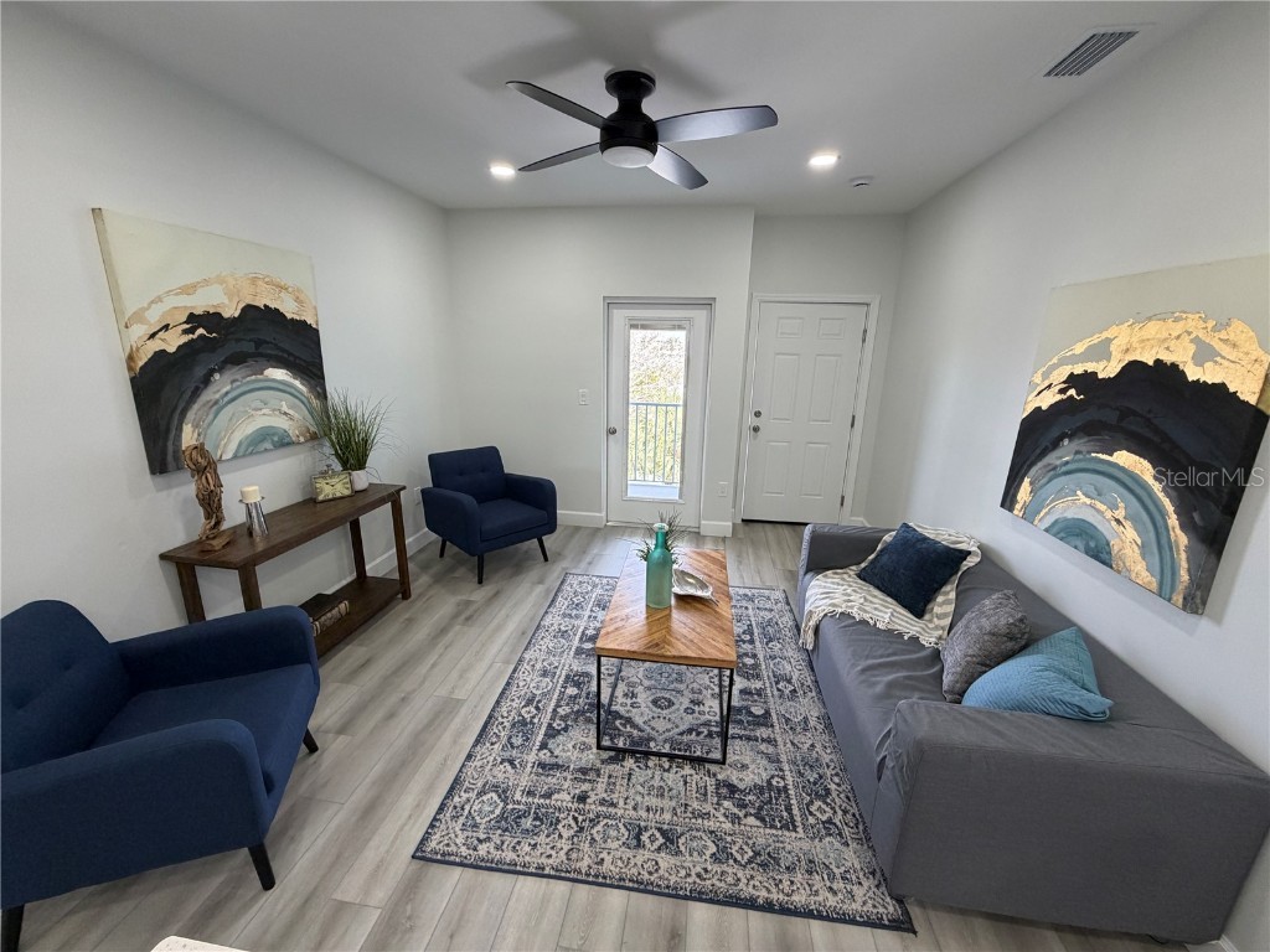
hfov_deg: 102.1
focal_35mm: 14
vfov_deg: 85.7
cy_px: 476
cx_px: 635
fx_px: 514
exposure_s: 1/121
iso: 250
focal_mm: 2.22
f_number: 2.2
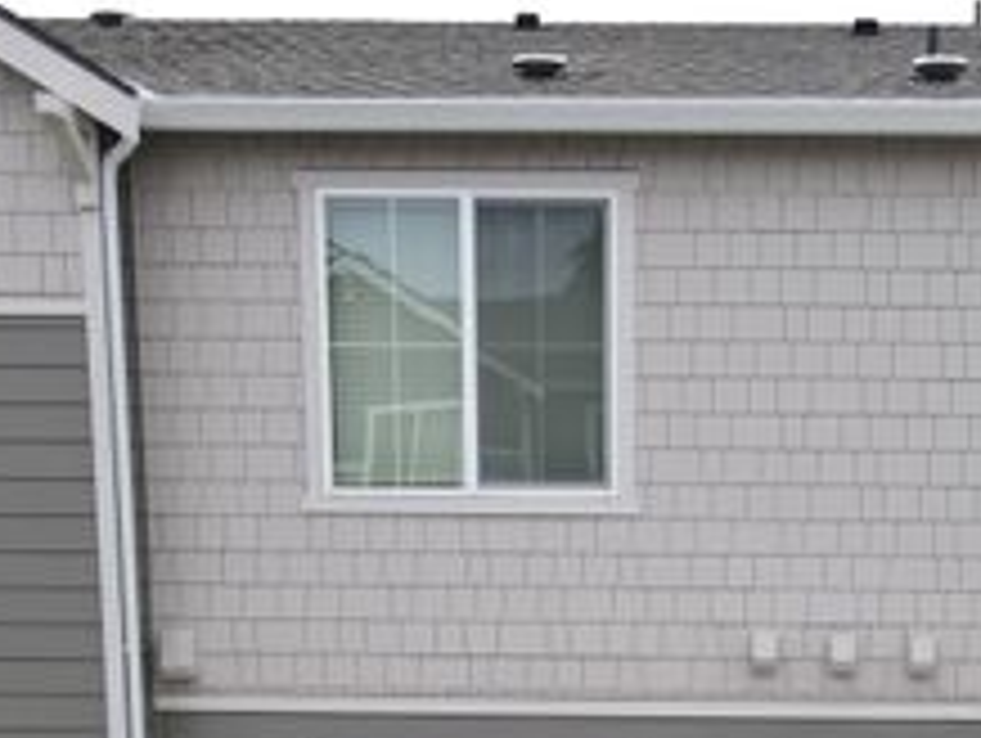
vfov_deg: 24.9
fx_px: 1560
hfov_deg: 34.4
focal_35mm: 55
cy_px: 790
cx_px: 702
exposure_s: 1/250
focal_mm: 4.5
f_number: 2.8
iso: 110
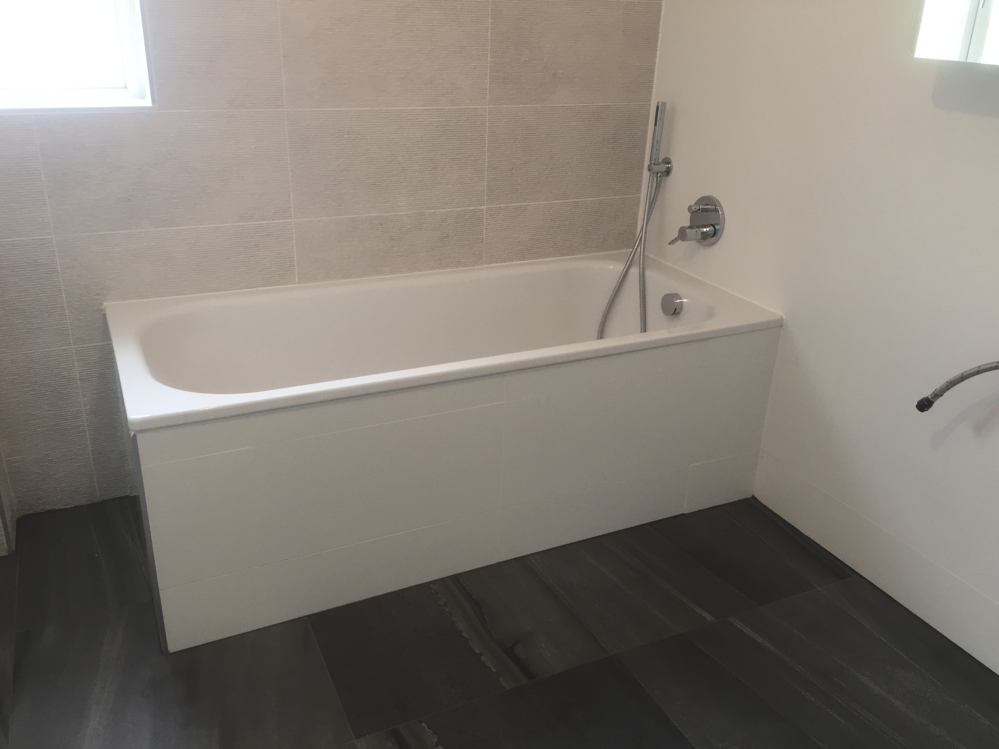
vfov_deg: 48.2
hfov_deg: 61.7
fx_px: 837
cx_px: 500
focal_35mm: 29
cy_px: 374
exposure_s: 1/33
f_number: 2.2
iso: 50
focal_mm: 4.15
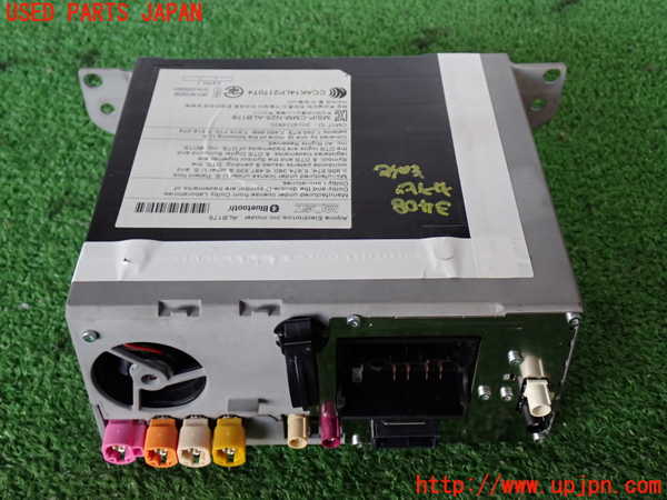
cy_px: 250
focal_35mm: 44
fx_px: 848
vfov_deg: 32.9
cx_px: 334
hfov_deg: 42.9
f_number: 2.9
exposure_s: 1/40
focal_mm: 7.84
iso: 250
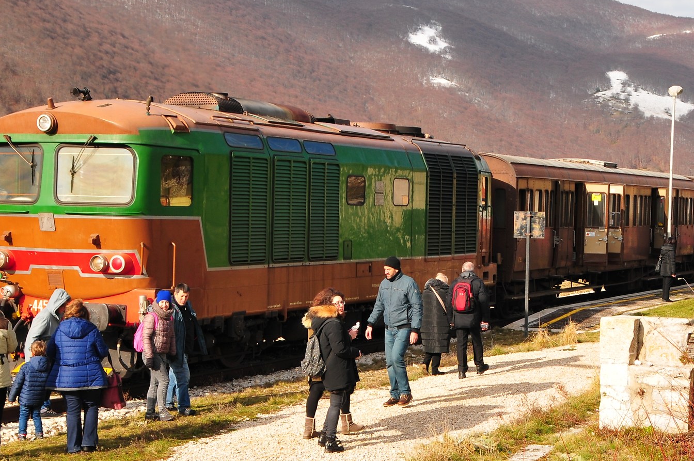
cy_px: 217
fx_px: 1444
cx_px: 479
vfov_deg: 18.1
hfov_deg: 26.8
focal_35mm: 75
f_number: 7.1
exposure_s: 1/320
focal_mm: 28
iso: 200
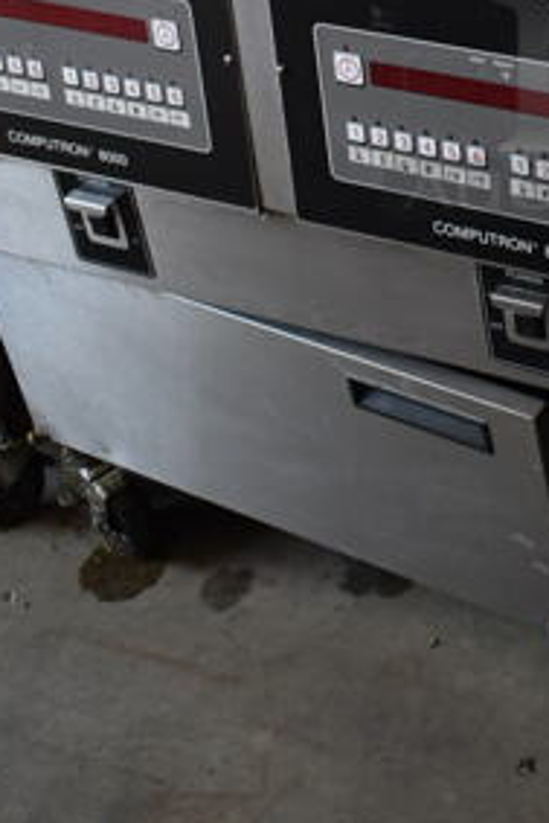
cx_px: 709
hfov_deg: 15.0
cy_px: 68
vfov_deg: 22.7
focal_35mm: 87
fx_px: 1988
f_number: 3.5
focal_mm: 18
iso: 220
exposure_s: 1/125
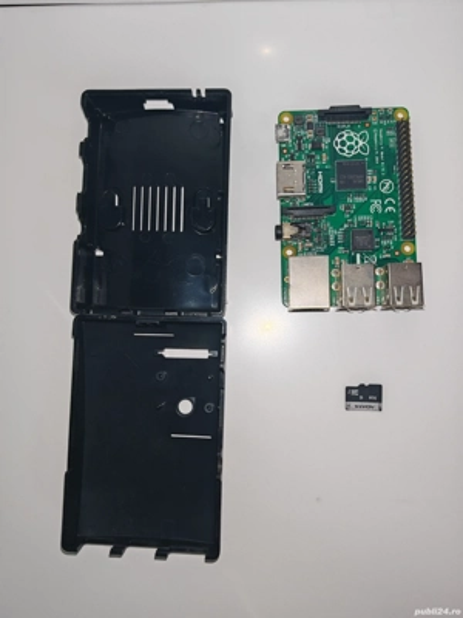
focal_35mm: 27
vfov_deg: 65.3
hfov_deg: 51.4
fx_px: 482
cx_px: 232
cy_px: 309
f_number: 2
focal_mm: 6.83
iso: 400
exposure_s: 1/100
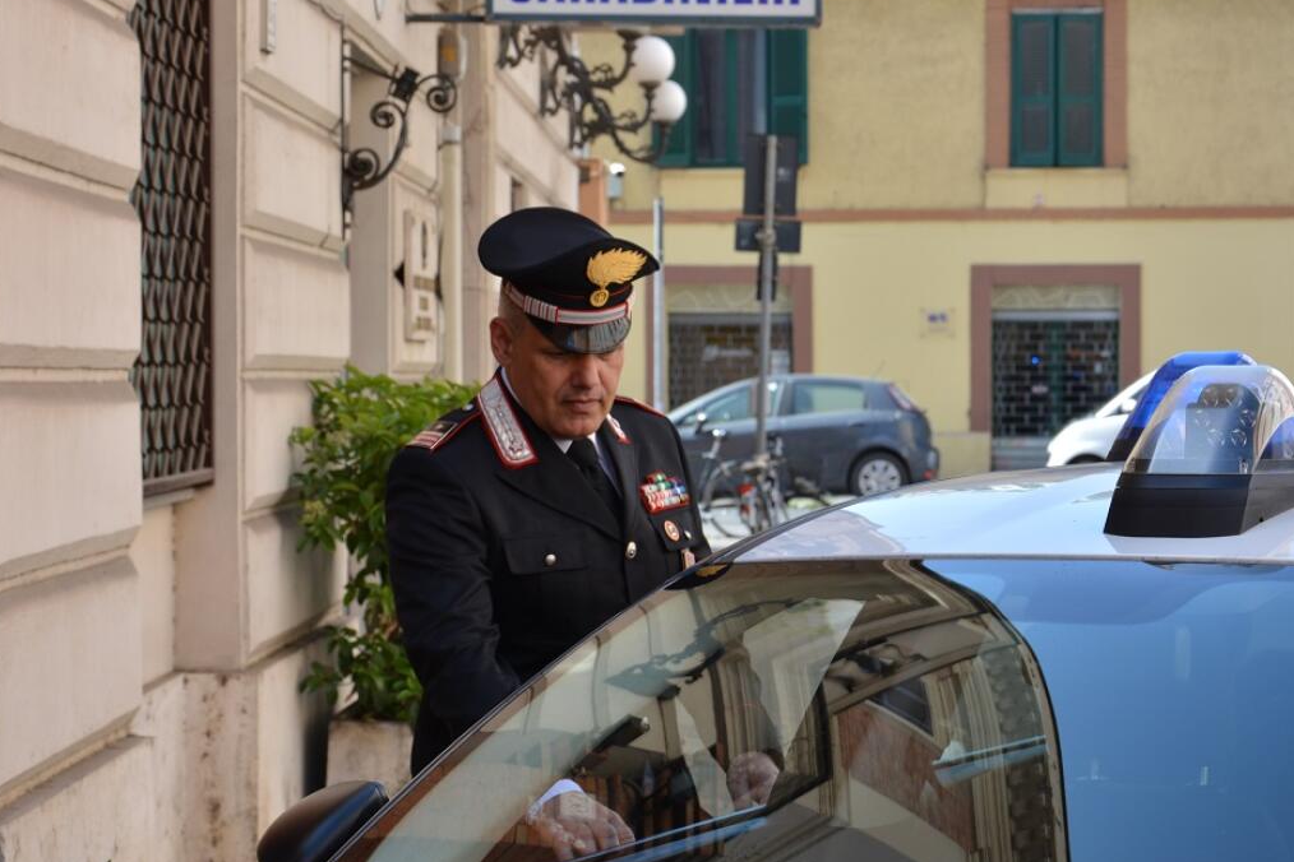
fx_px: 3702
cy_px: 408
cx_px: 695
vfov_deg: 13.3
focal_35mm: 103
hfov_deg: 19.8
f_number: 8
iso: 200
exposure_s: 1/250
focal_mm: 58
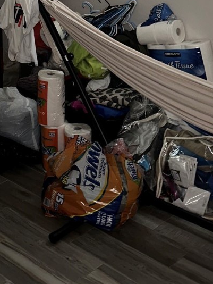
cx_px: 22
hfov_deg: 20.9
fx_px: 566
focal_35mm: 69
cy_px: -8
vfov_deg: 26.5
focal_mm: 6.86
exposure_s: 1/4
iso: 200
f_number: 1.78
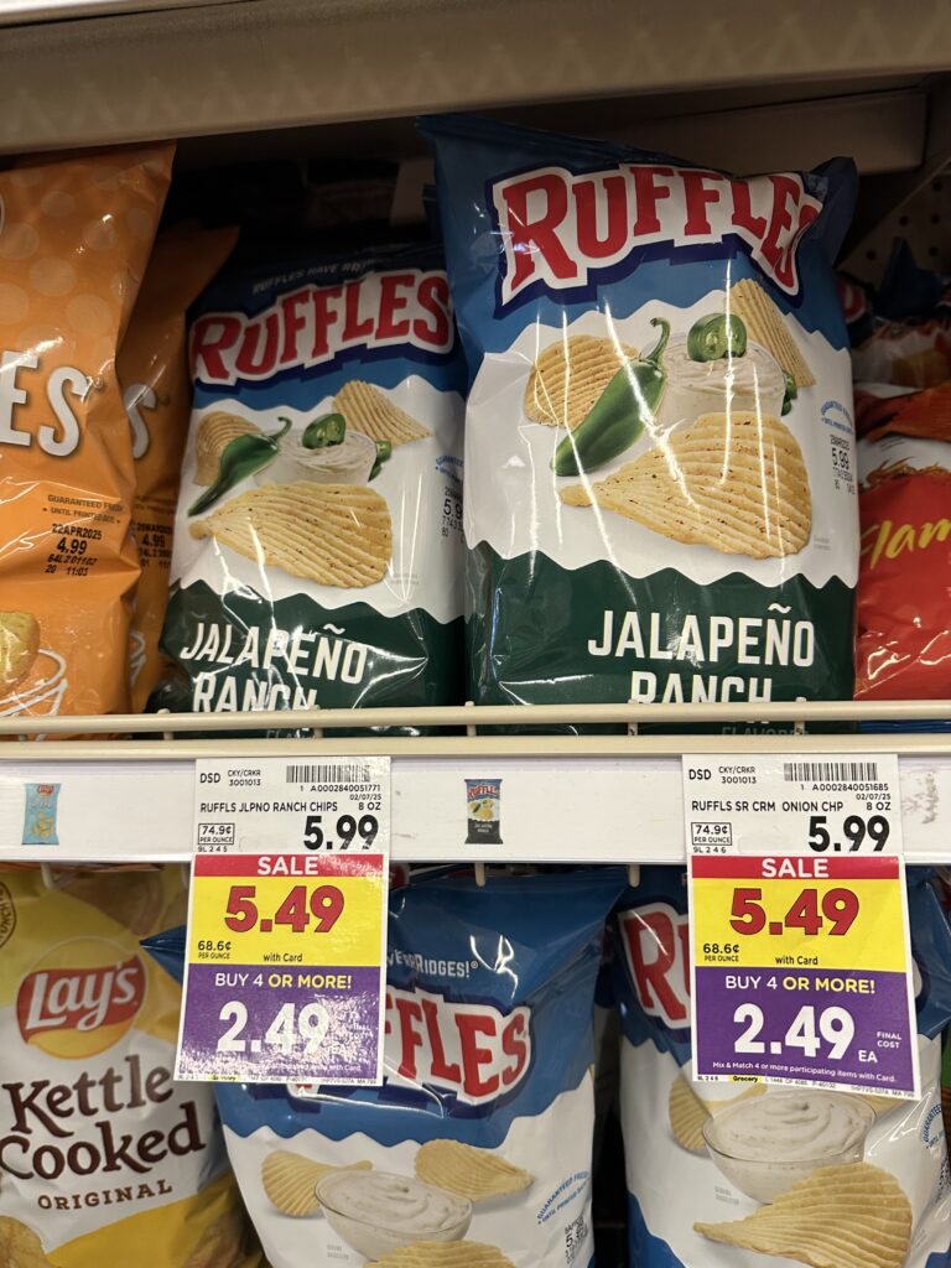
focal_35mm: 24
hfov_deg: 56.8
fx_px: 879
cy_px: 634
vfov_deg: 71.6
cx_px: 476
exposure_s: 1/101
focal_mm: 6.86
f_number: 1.78
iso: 250
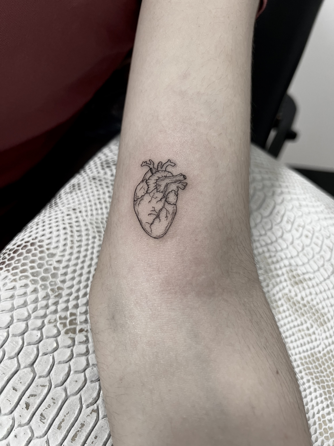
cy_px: 223
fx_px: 334
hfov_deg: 53.1
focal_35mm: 26
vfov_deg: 67.3
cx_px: 167
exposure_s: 1/50
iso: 100
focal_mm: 5.7
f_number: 1.5
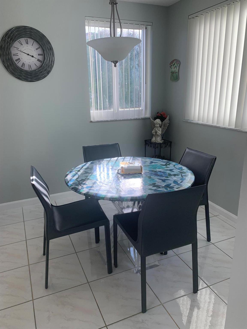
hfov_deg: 53.1
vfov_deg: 67.3
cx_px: 124
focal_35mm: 26
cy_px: 164
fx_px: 247
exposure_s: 1/348
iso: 25
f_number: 1.8
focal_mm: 4.25
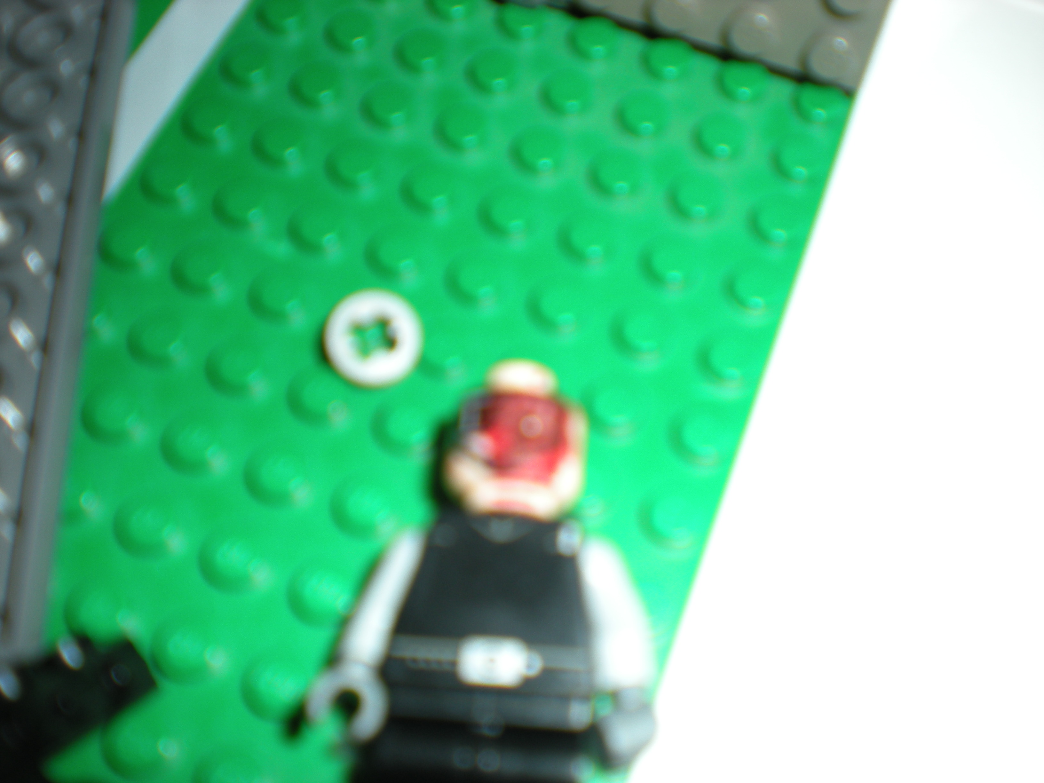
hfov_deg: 49.0
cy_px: 392
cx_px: 522
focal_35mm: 38
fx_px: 1146
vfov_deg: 37.7
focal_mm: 6.3
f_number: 3.1
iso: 64
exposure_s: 1/60
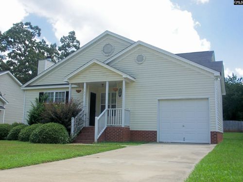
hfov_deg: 47.9
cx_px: 122
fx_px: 274
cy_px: 91
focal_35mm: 39
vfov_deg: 36.8
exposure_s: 1/400
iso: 64
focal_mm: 6.4
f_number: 3.9
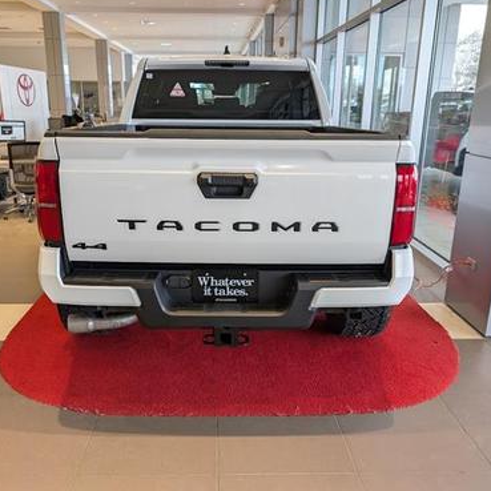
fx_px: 465
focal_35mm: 29
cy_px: 242
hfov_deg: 55.5
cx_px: 220
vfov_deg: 55.6
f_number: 1.68
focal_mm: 6.9
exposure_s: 1/227
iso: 160
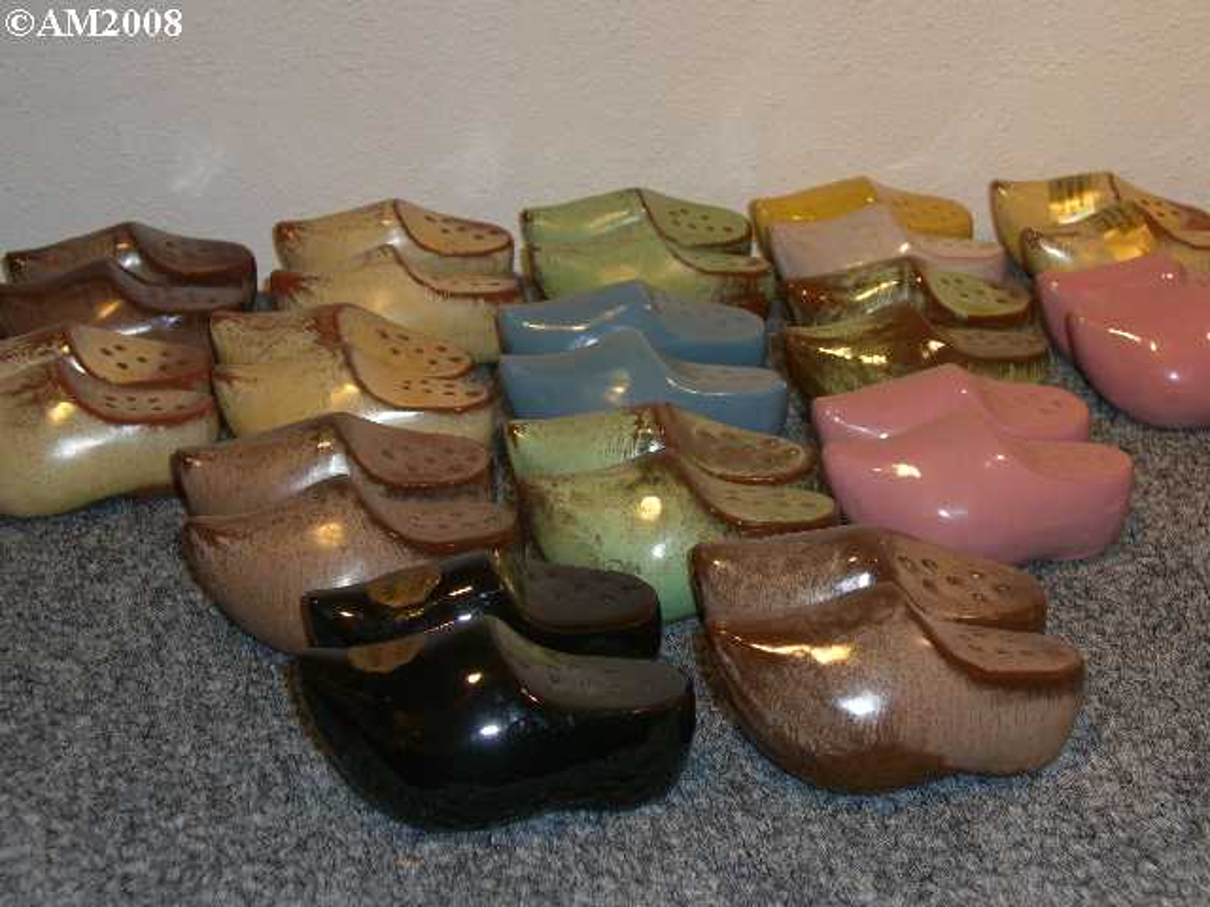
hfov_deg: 34.9
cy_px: 454
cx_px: 605
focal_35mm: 55
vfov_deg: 26.6
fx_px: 1923
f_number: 3.4
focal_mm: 11.5
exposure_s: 1/30
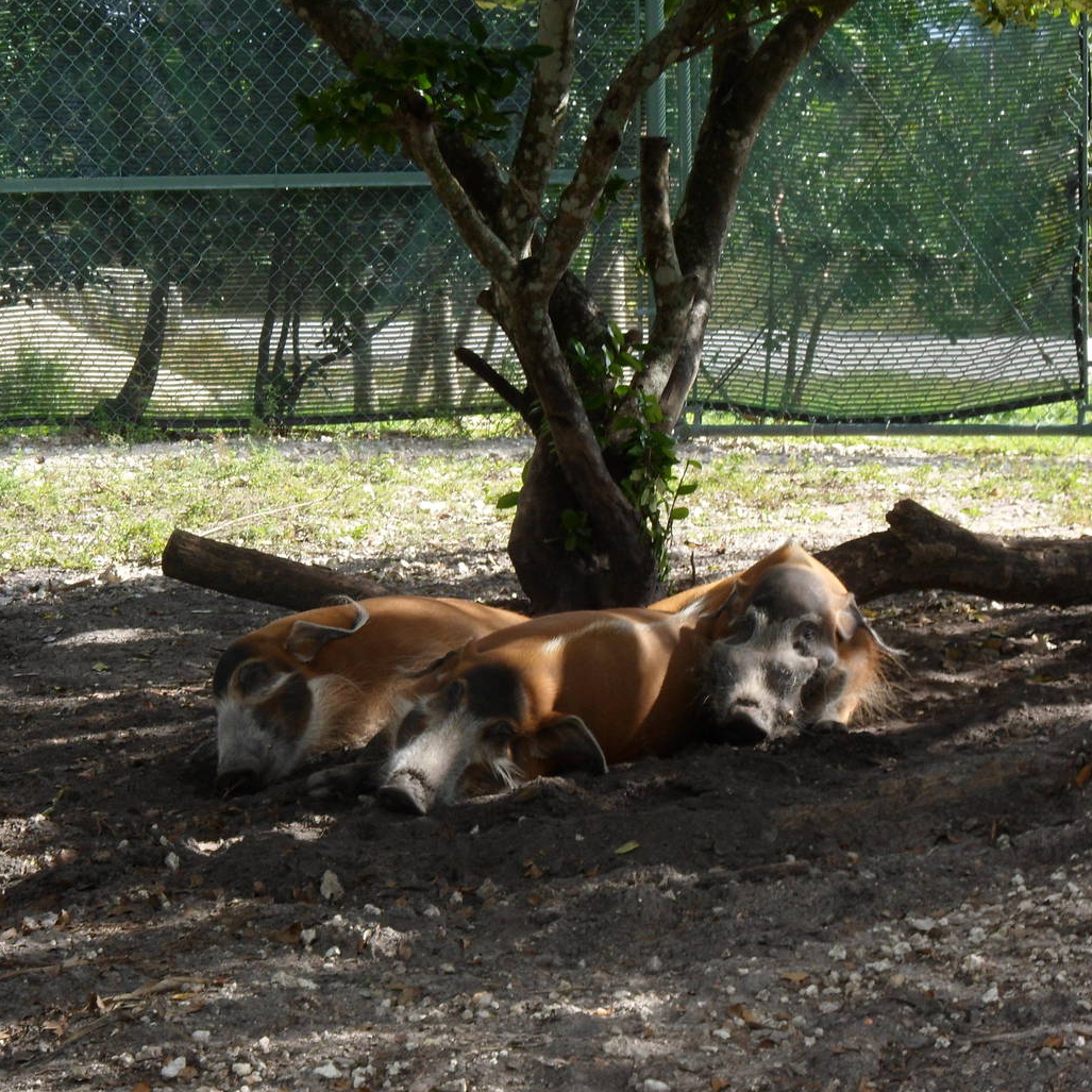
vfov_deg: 9.8
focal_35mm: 179
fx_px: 6389
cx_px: 482
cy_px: 533
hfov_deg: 9.8
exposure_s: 1/125
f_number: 5.4
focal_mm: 22.5
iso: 80
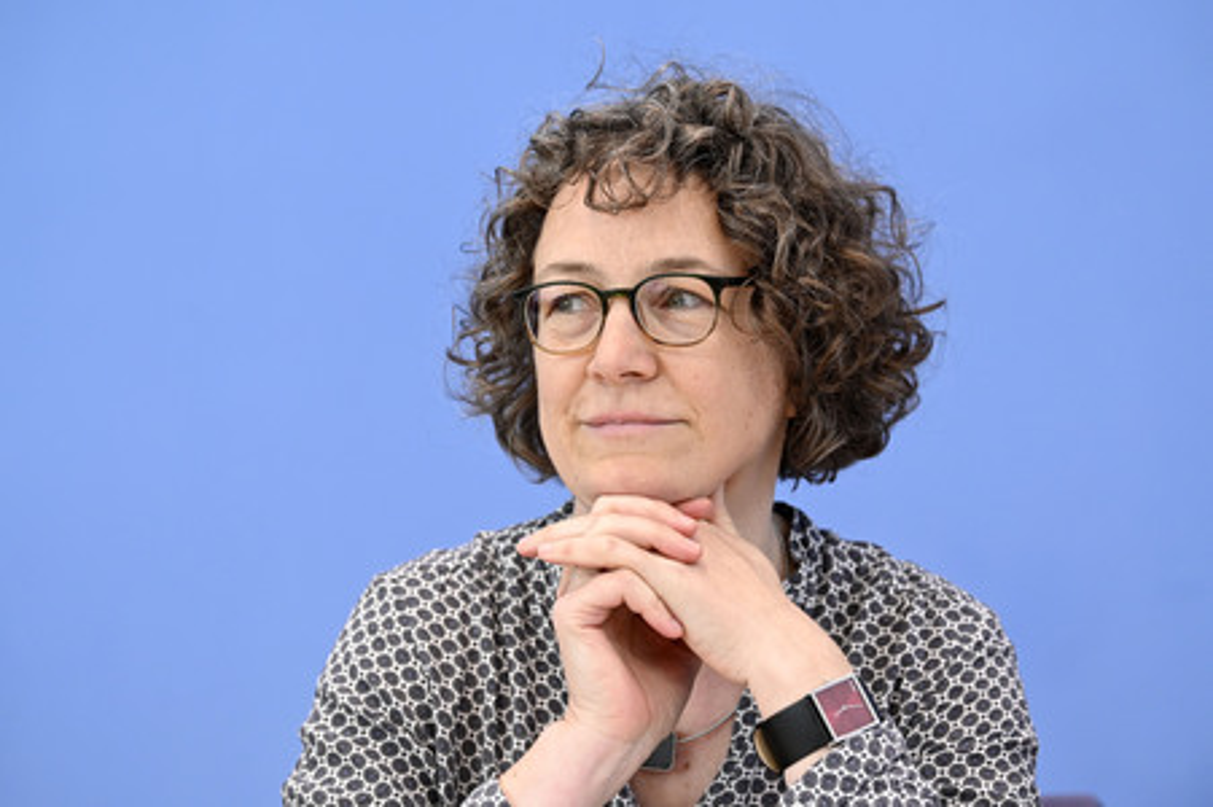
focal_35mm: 135
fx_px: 4545
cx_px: 606
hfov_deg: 15.2
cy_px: 404
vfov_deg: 10.1
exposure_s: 1/800
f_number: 4.5
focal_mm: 135
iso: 3200
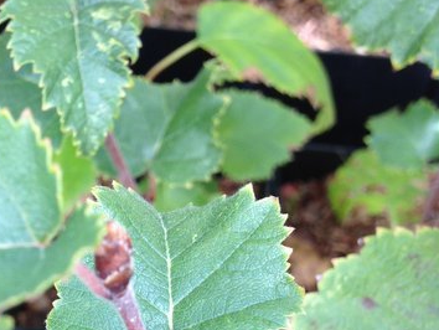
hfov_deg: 33.7
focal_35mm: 56
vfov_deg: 25.7
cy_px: 260
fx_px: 711
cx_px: 119
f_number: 2.4
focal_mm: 4.12
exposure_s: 1/120
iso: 50
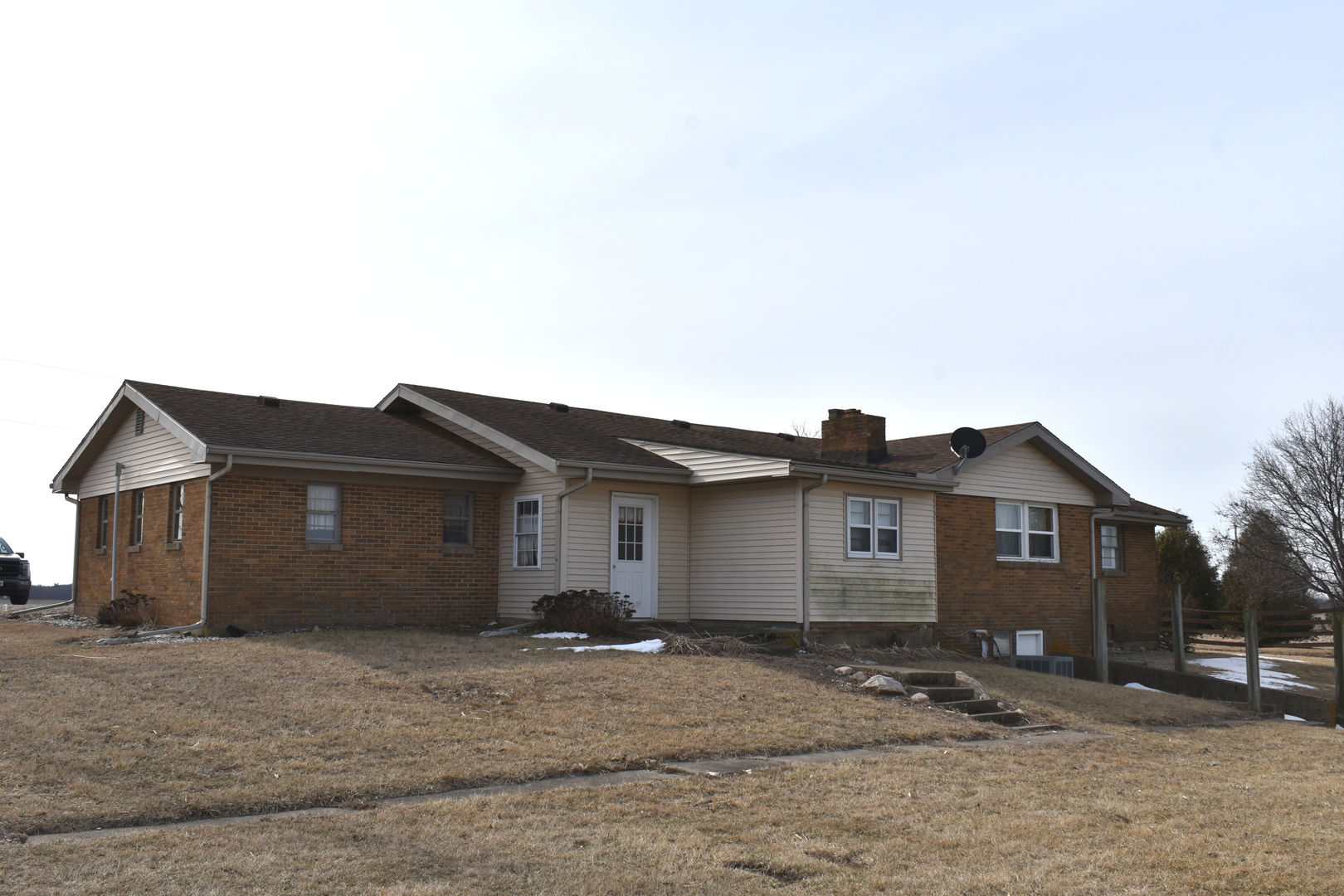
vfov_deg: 38.4
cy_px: 448
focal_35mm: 34
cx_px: 672
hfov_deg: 55.1
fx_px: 1288
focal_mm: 23
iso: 100
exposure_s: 1/200
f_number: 13
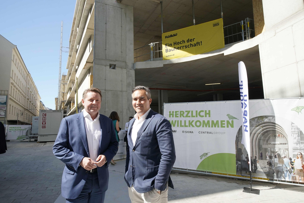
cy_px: 102
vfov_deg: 55.1
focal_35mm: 23
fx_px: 194
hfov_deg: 76.1
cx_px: 152
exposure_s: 1/160
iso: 320
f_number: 11
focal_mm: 23
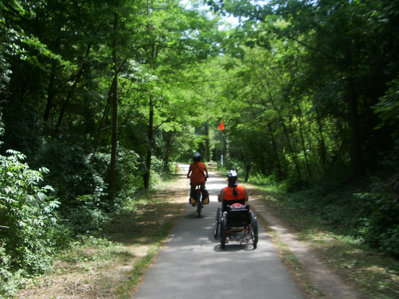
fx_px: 403
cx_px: 200
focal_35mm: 35
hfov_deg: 52.6
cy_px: 150
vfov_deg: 40.7
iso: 50
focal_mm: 5.8
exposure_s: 1/100
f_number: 2.6
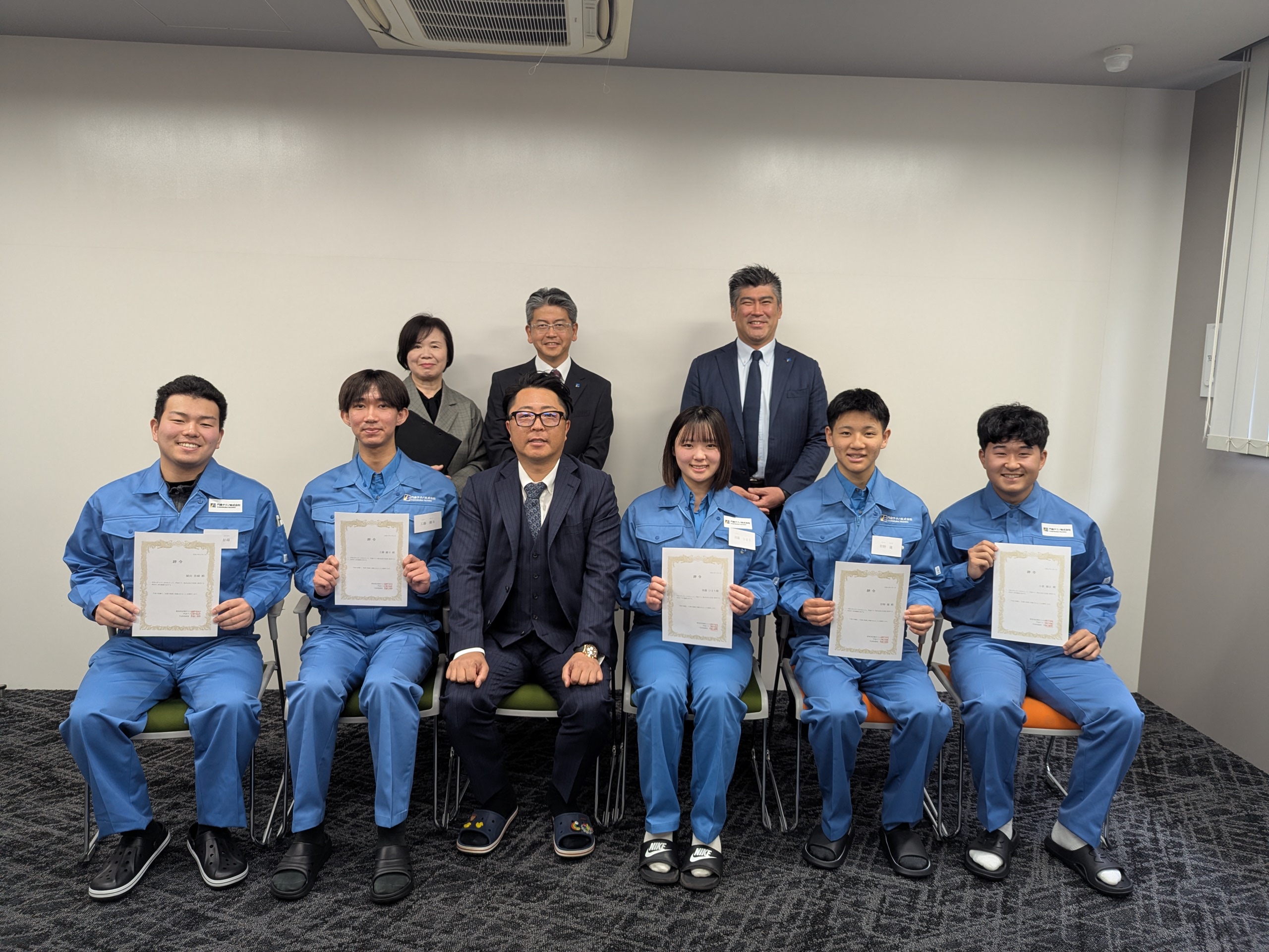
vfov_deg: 56.8
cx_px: 634
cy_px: 476
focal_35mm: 24
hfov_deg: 71.6
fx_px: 880
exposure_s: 1/44.5
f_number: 1.85
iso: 97
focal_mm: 6.81
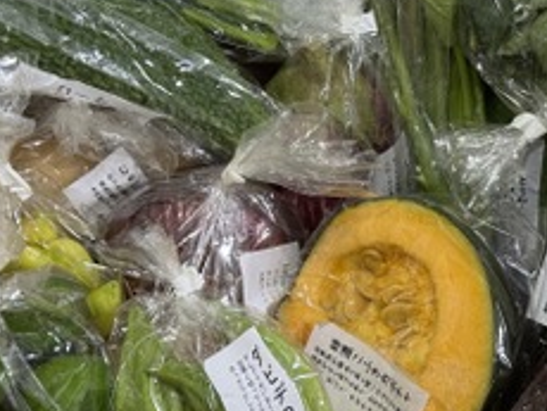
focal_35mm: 100
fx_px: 1582
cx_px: 357
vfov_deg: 14.7
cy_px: 88
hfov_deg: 19.6
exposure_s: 1/50
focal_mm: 6.76
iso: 160
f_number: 1.78
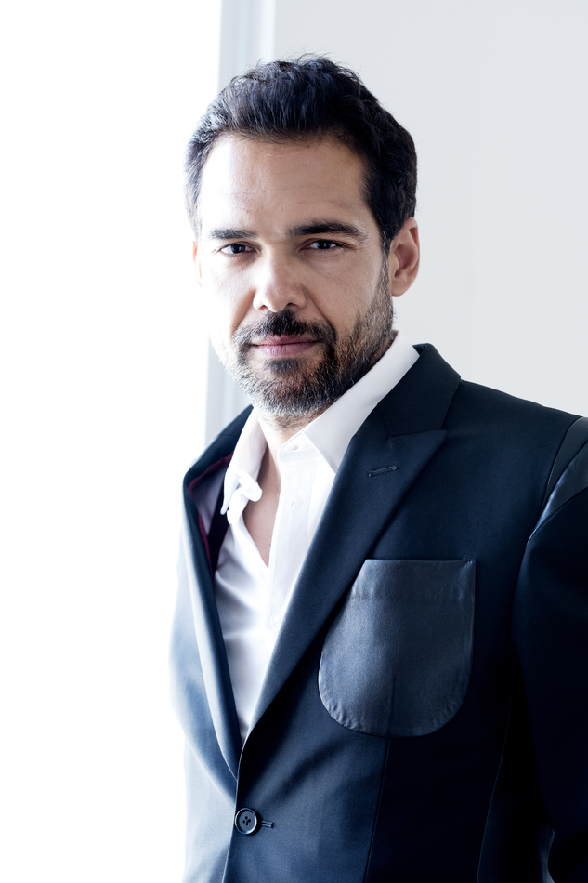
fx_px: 2083
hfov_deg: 16.1
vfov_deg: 23.9
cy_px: 442
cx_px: 294
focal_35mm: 85
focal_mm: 85
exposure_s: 1/160
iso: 2000
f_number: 4
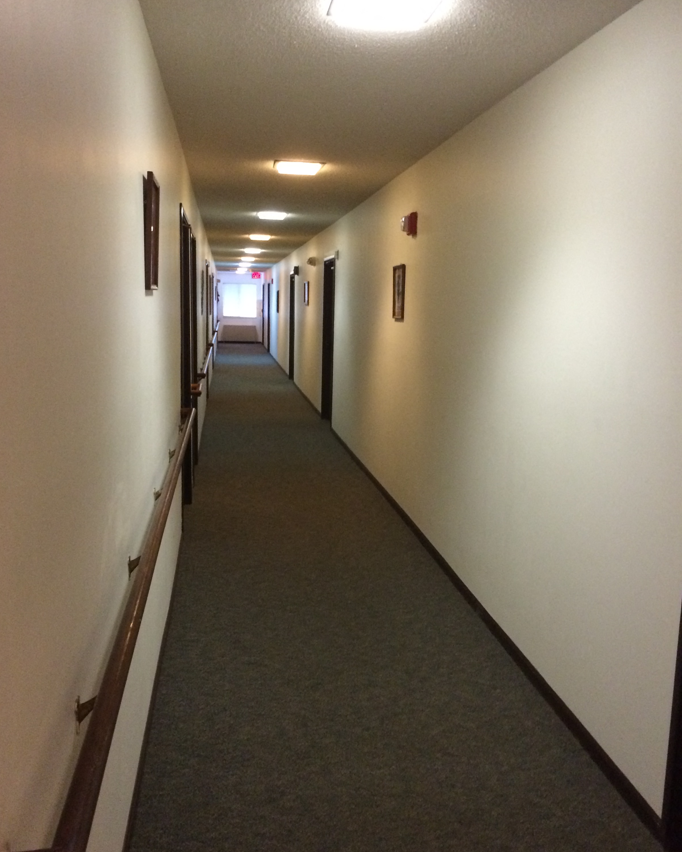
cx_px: 333
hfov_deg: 47.1
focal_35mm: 31
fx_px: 782
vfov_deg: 57.2
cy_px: 434
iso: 320
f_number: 2.2
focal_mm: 4.15
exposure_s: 1/30
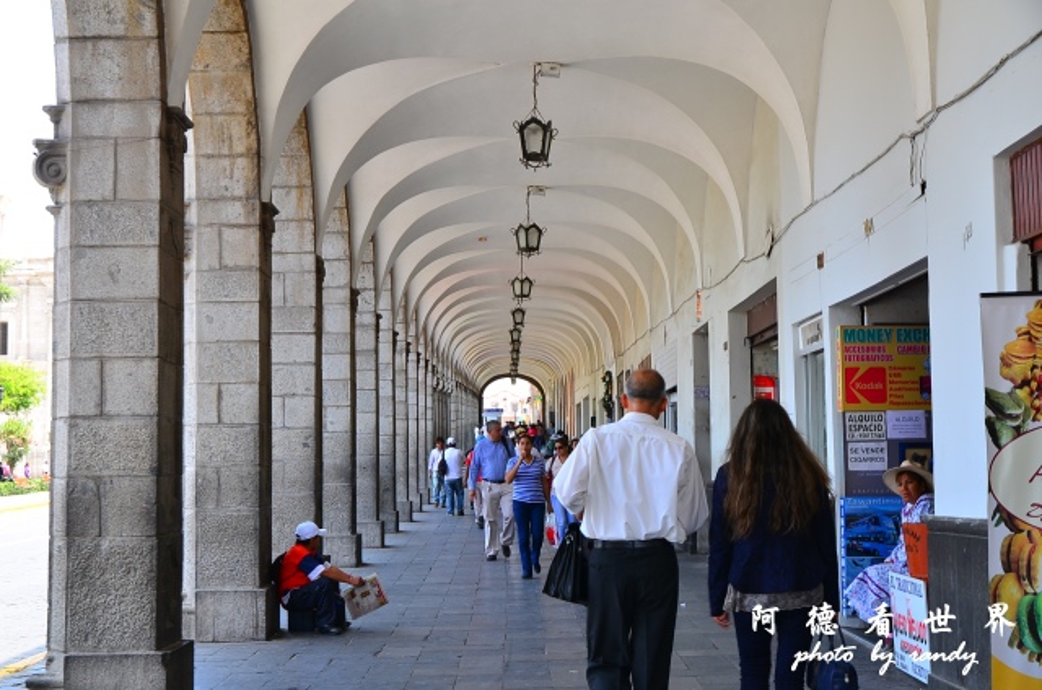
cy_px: 345
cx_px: 521
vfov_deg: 25.6
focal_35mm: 52
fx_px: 1517
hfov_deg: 37.9
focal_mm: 35
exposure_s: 1/50
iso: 100
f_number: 5
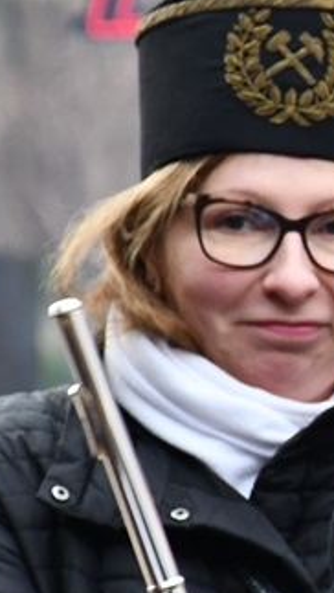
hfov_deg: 1.8
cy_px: 409
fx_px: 10645
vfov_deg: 3.2
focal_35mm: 677
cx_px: 875
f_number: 5.6
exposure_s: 1/250
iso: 900
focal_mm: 116
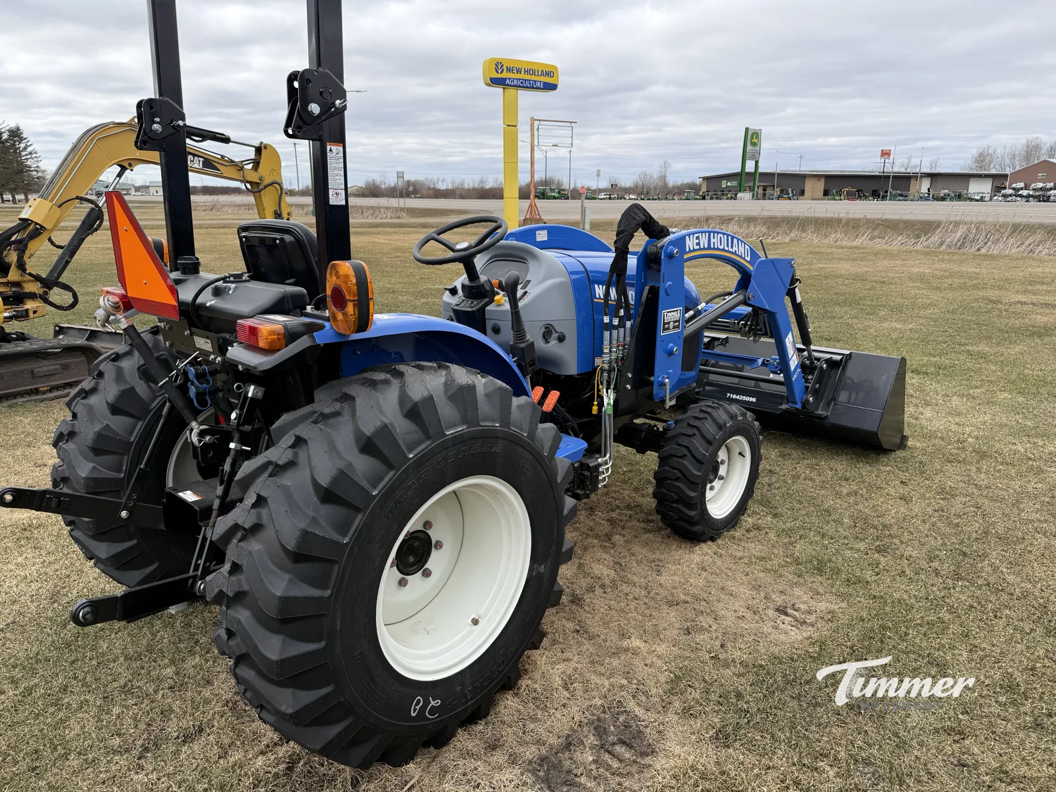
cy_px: 396
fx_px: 732
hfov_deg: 71.6
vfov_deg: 56.8
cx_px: 528
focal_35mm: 24
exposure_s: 1/2299
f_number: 1.78
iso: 100
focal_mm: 6.76
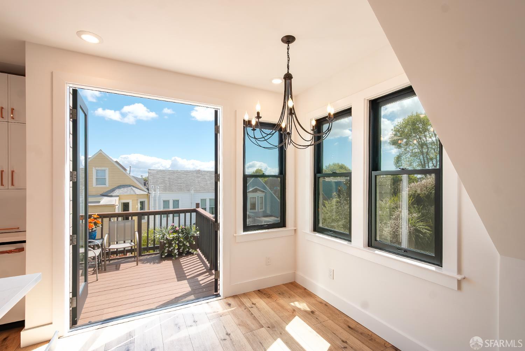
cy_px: 176
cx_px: 262
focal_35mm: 15
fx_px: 219
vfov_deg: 77.5
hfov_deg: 100.3
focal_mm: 10
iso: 400
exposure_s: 1/1250
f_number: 6.3
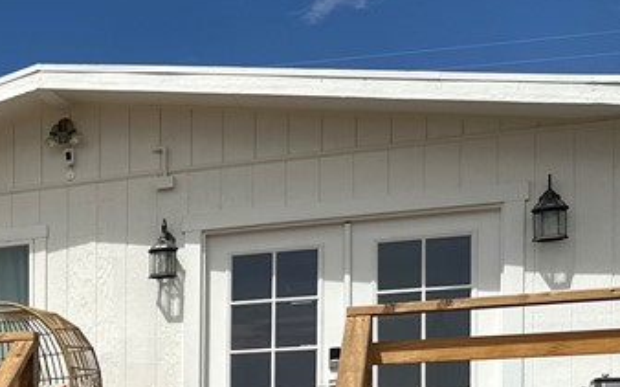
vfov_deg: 16.0
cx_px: -189
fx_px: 1301
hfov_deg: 23.6
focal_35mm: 77
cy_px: 515
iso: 80
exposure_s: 1/8197
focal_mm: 6.86
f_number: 1.78
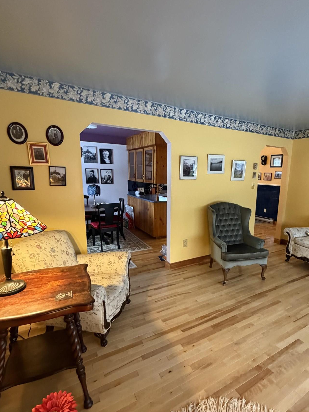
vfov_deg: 84.6
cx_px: 185
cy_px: 219
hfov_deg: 68.0
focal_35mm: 19
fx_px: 226
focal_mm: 2.22
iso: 640
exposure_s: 1/60
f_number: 2.2
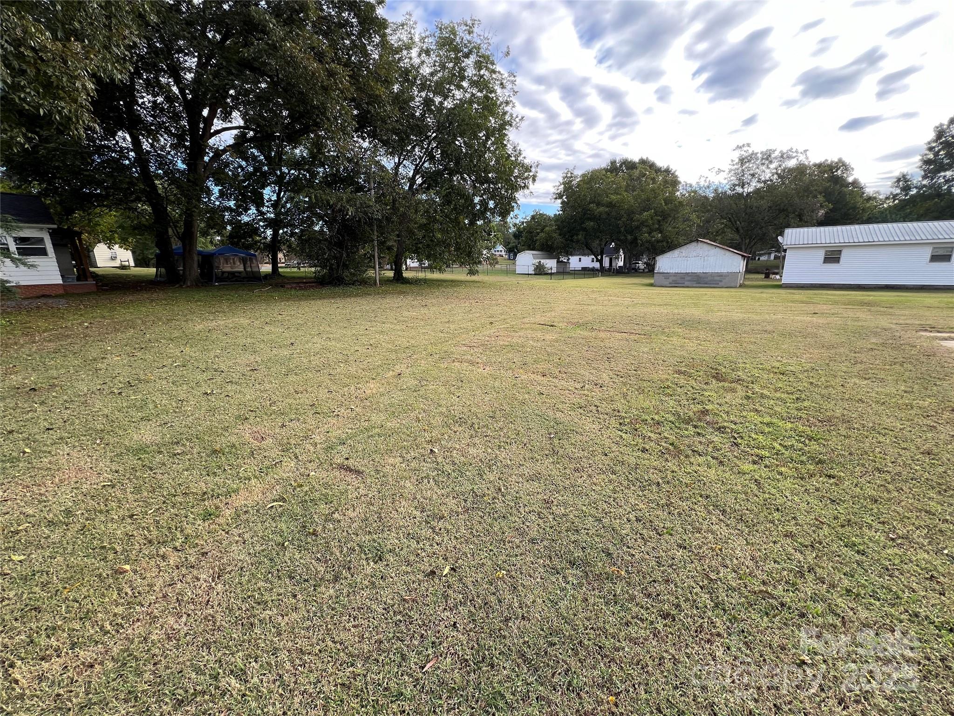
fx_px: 358
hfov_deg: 106.2
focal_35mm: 13
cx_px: 477
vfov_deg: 89.9
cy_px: 358
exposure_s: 1/246
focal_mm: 1.57
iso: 32
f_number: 1.8
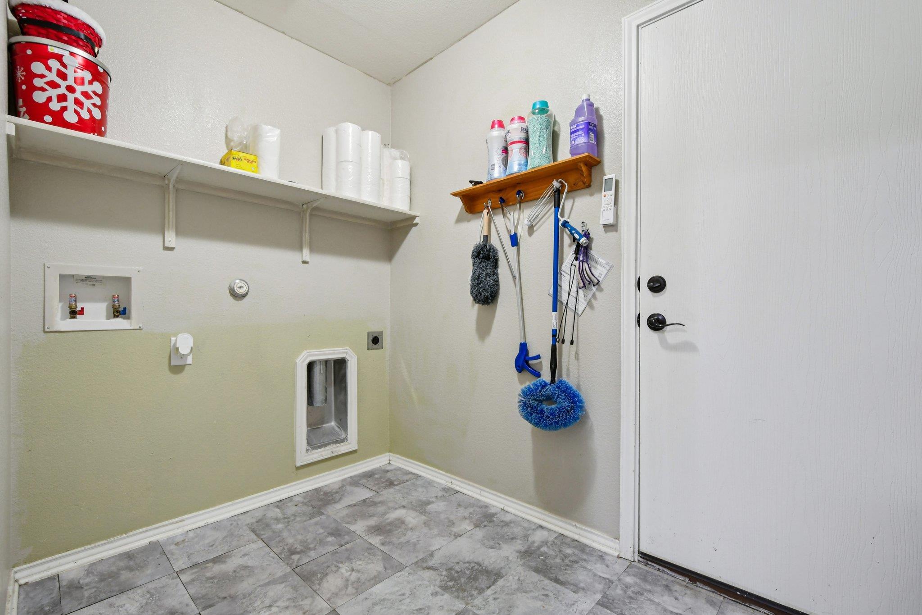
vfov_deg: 77.3
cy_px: 308
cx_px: 461
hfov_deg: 100.4
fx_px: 384
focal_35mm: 15
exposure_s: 1/4
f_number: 8
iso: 400
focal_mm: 10
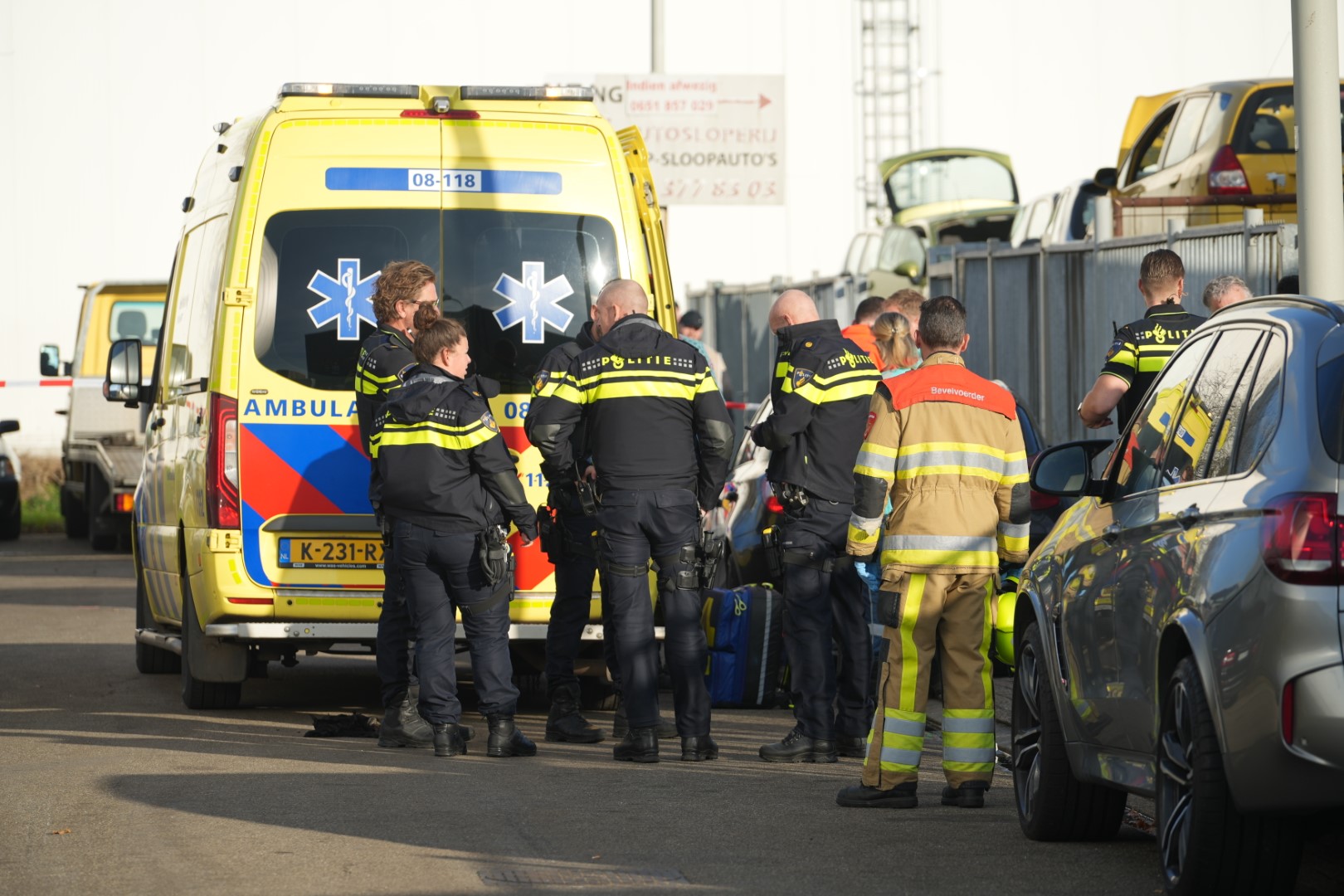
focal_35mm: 200
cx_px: 672
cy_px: 448
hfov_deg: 10.3
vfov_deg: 6.9
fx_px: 7466
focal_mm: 200
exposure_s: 1/400
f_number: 5.6
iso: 100
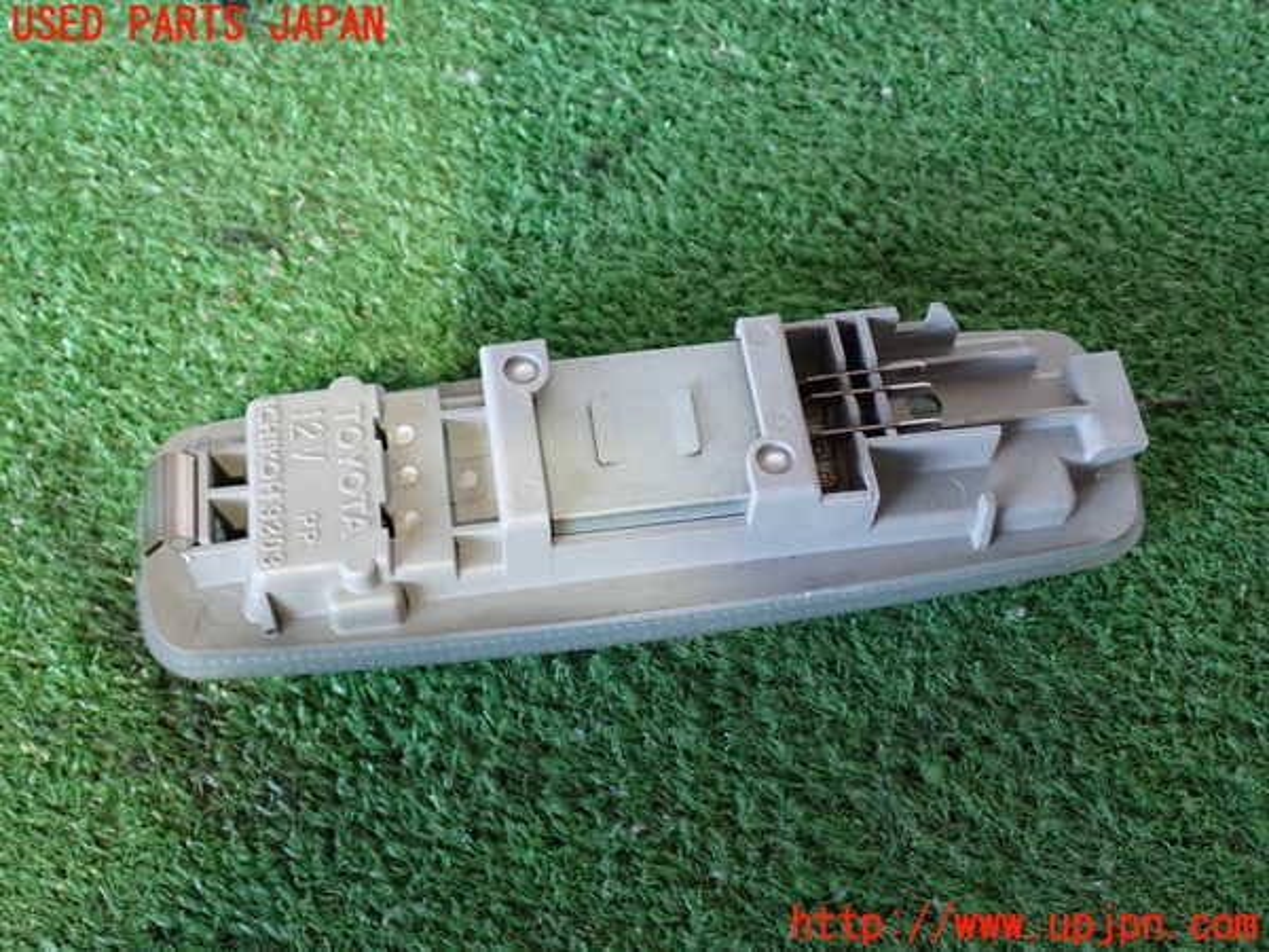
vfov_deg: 32.9
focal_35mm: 44
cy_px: 476
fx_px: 1613
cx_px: 634
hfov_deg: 42.9
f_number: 2.9
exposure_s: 1/40
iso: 800
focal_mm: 7.84
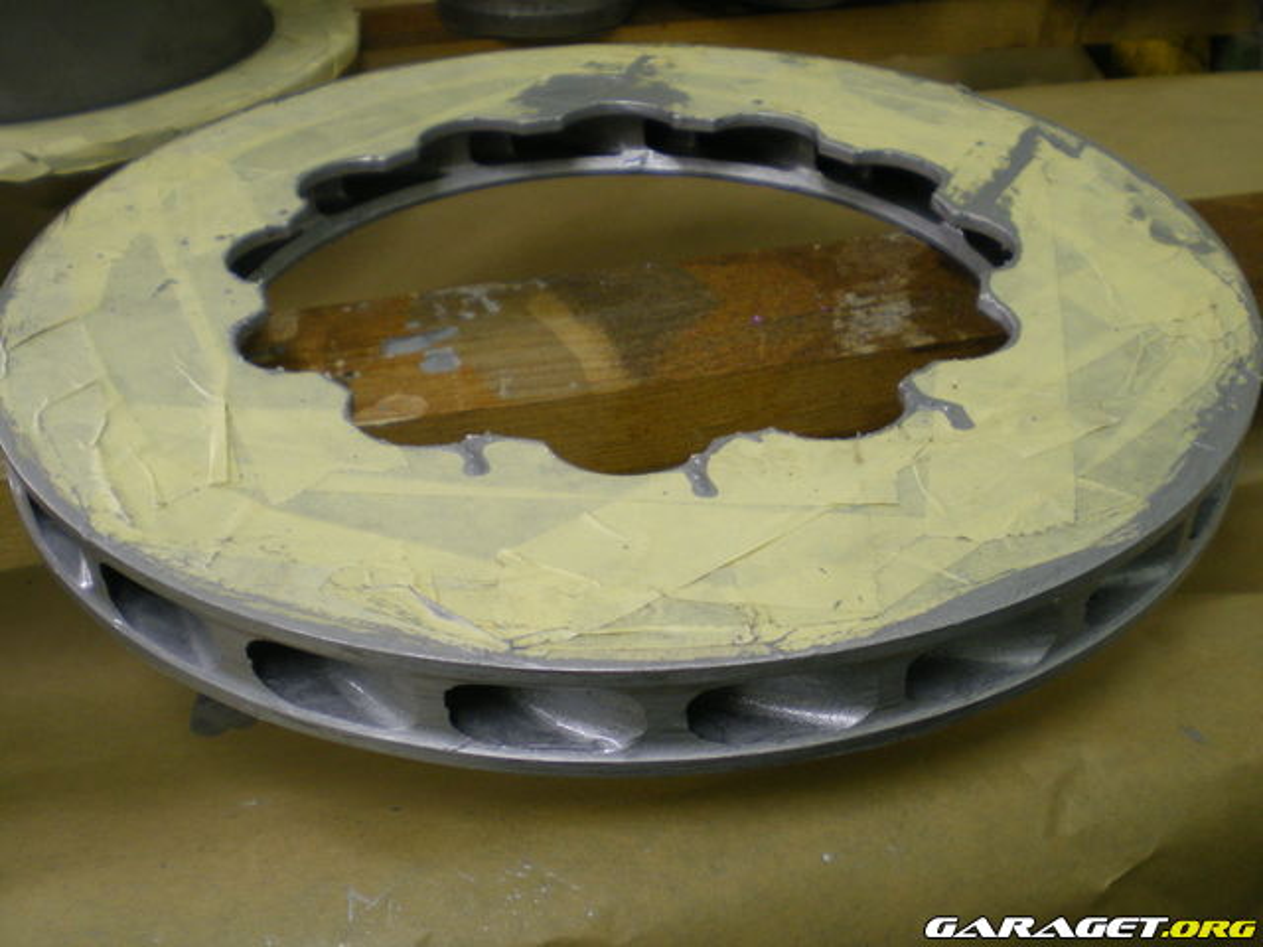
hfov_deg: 49.0
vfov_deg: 37.7
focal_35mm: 38
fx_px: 1386
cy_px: 474
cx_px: 632
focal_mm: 6.3
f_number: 3.1
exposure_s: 1/30
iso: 160
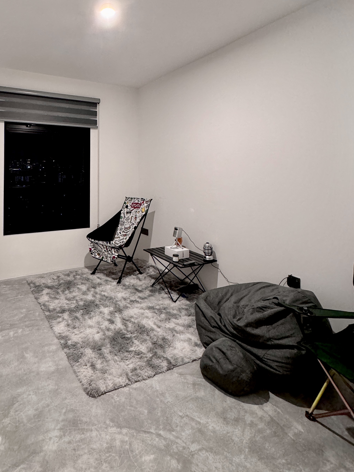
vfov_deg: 77.1
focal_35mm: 21
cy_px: 167
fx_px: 286
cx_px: 106
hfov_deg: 61.2
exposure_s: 1/50
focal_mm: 2.22
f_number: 2.2
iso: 400
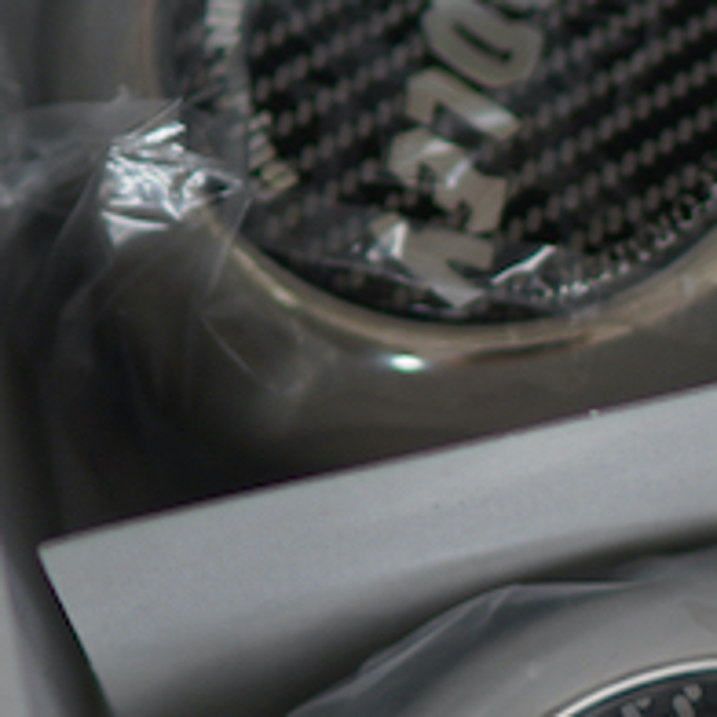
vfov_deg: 8.2
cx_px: 962
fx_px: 4991
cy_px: 337
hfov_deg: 8.1
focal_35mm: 213
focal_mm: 35
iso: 100
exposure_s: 1/250
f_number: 1.4
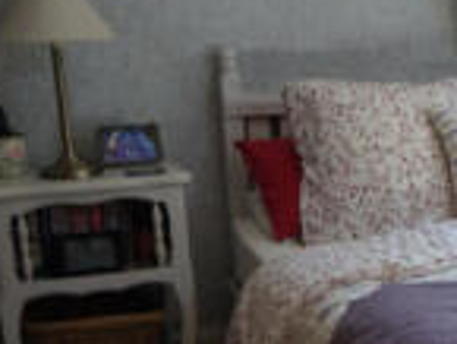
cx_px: 627
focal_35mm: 85
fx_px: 1123
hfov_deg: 20.6
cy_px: 279
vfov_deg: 17.2
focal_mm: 18
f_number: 3.5
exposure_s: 1/50
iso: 200
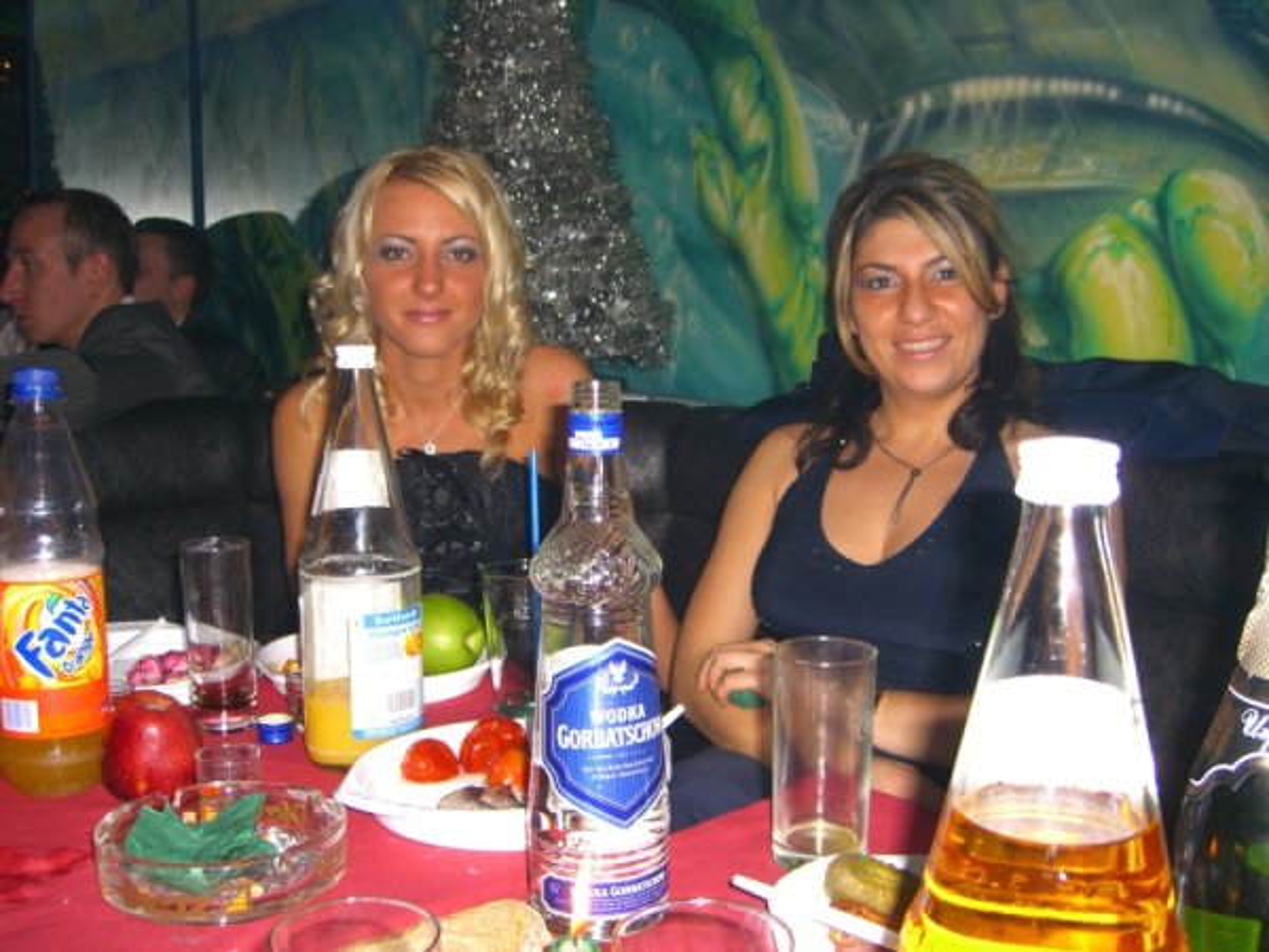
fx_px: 1393
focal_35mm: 38
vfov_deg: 37.7
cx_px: 634
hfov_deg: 49.0
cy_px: 476
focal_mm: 7.9
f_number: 2.8
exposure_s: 1/60
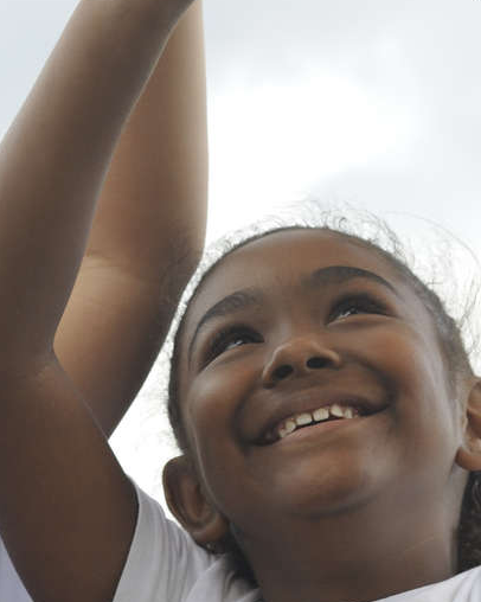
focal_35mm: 199
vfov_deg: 9.6
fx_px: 3543
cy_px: -25
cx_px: 64
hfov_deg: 7.7
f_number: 8
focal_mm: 70
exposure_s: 1/60
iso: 400
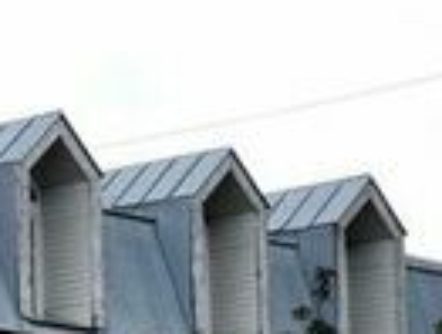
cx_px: -466
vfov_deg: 5.0
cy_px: 568
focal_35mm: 298
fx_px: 3816
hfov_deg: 6.4
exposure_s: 1/200
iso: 400
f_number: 10
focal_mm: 34
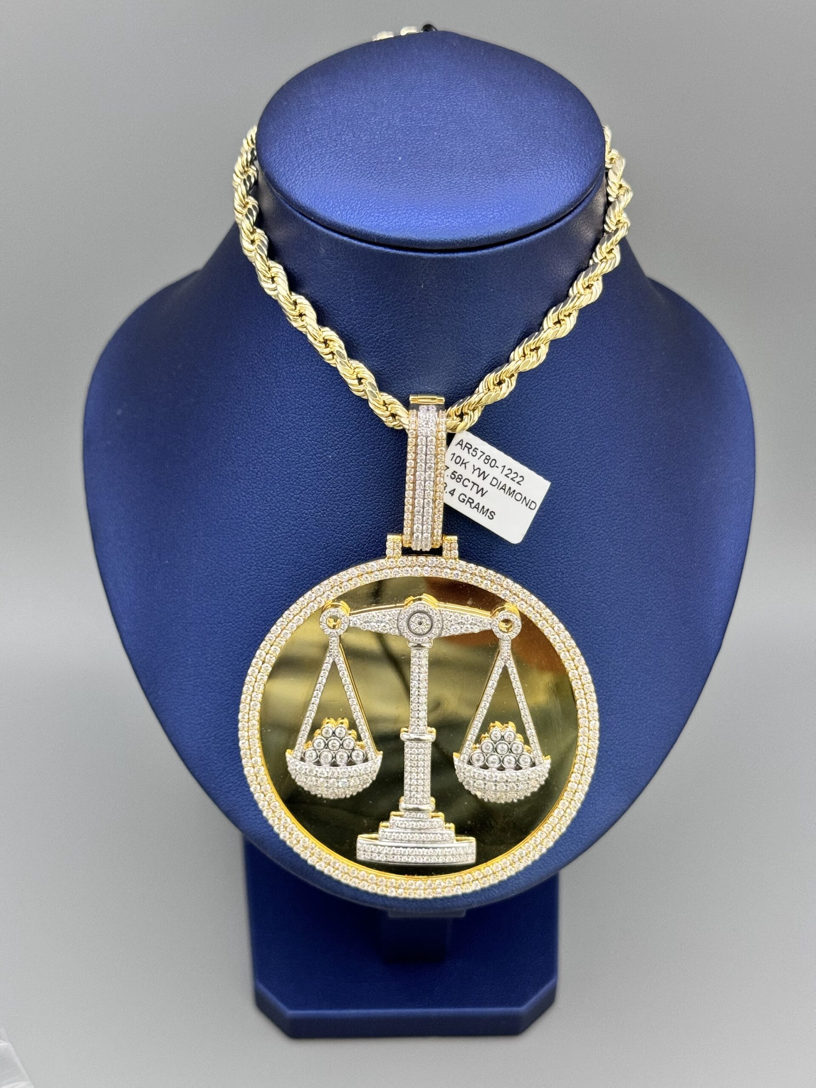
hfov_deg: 30.3
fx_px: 1509
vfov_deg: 39.7
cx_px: 408
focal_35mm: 48
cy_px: 544
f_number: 1.78
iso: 200
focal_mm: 6.86
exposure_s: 1/40
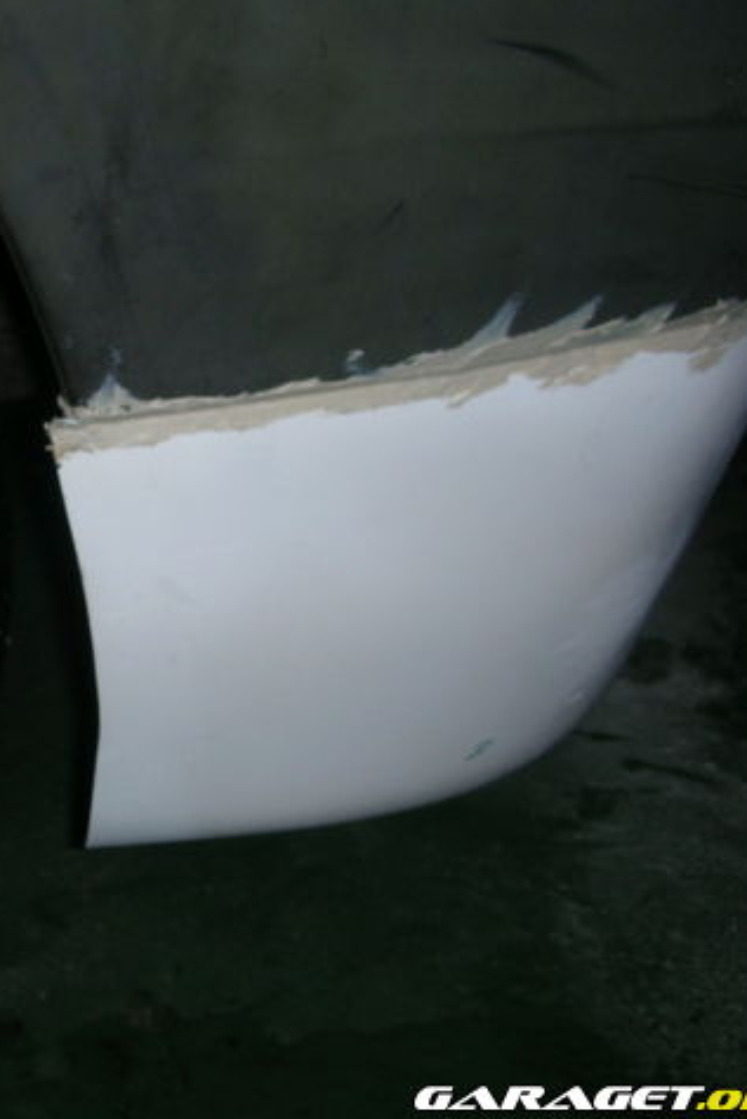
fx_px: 1524
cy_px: 556
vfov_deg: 40.3
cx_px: 64
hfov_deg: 26.5
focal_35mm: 49
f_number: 3
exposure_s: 1/60.1
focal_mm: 5.8
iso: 50
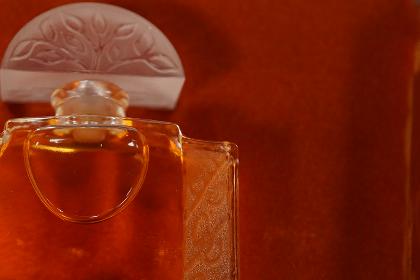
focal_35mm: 89
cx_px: 119
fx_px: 1038
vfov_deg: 15.3
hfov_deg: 22.7
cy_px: 217
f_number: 8
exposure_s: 1/160
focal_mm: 30
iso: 2500
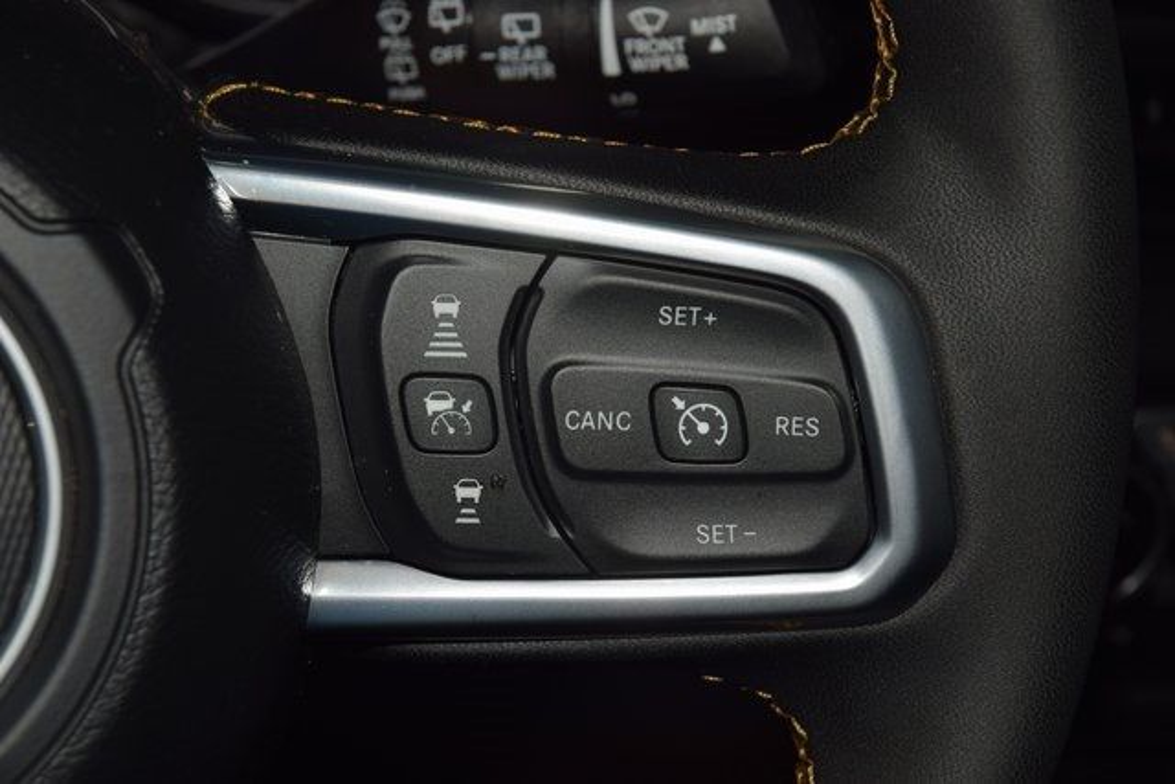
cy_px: 392
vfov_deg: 13.0
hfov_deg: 19.5
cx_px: 588
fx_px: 3428
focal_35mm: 105
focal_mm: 70
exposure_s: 1/125
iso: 100
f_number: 8
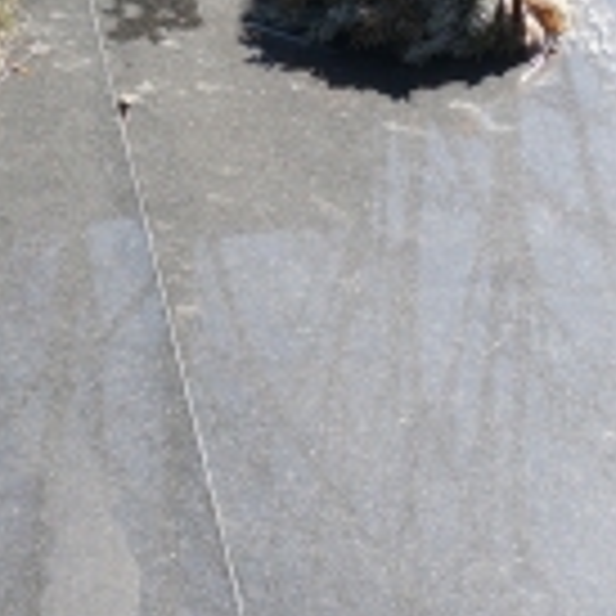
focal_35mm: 119
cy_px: -238
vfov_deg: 13.9
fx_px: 2396
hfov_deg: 14.3
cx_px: -58
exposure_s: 1/125
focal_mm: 16
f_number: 8
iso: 100
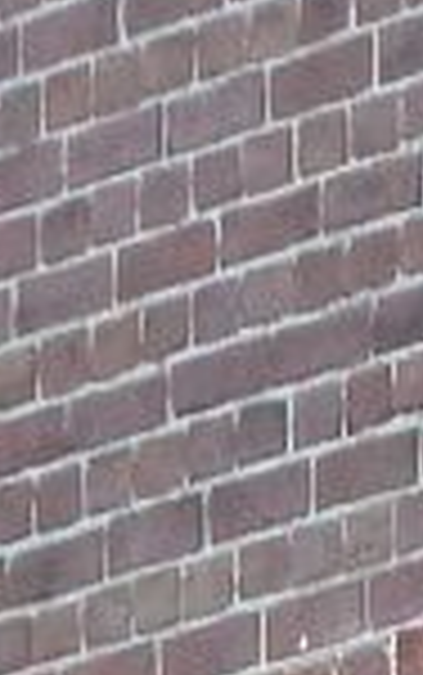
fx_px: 27964
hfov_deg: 0.9
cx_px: 1220
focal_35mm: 1519
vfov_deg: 1.4
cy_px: 1444
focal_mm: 34.4
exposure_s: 1/80
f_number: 4.6
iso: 125
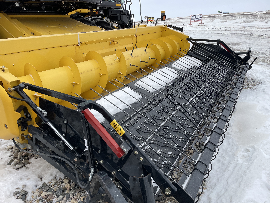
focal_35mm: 26
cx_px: 135
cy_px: 102
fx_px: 203
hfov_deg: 67.3
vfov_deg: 53.1
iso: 32
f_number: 1.6
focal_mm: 4.2
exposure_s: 1/230
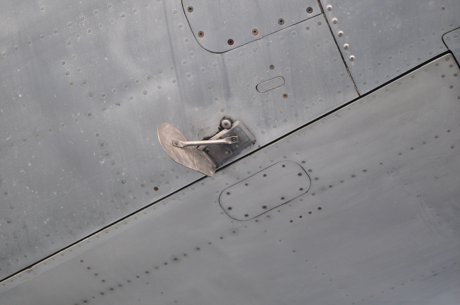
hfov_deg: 30.5
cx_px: 230
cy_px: 152
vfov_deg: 20.6
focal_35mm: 66
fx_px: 842
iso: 640
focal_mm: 44
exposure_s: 1/60
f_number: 5.3
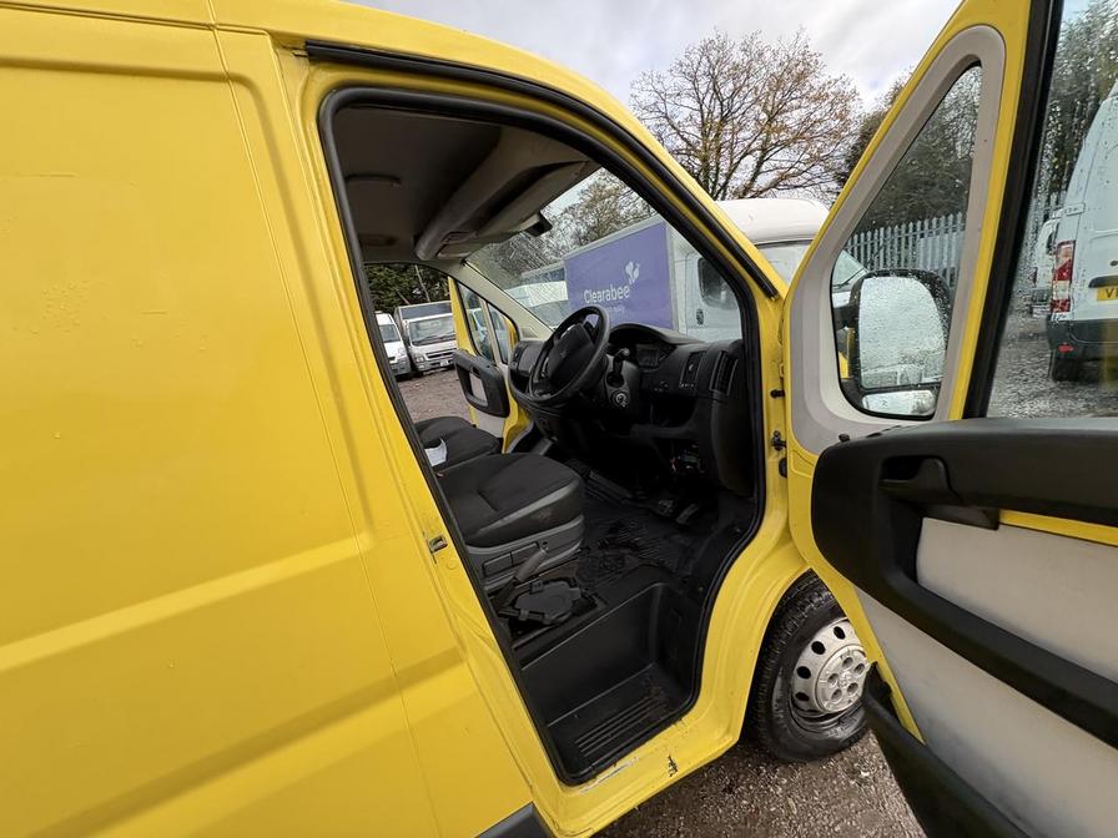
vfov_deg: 85.7
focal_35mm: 14
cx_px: 559
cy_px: 419
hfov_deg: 102.1
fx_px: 452
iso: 64
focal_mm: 2.22
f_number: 2.2
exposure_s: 1/297
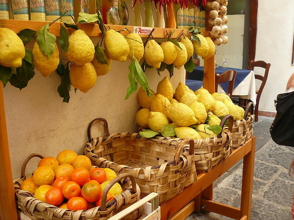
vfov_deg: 39.7
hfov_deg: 51.4
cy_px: 110
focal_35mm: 36
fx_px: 306
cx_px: 147
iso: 100
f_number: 2.8
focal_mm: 6
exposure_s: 1/40
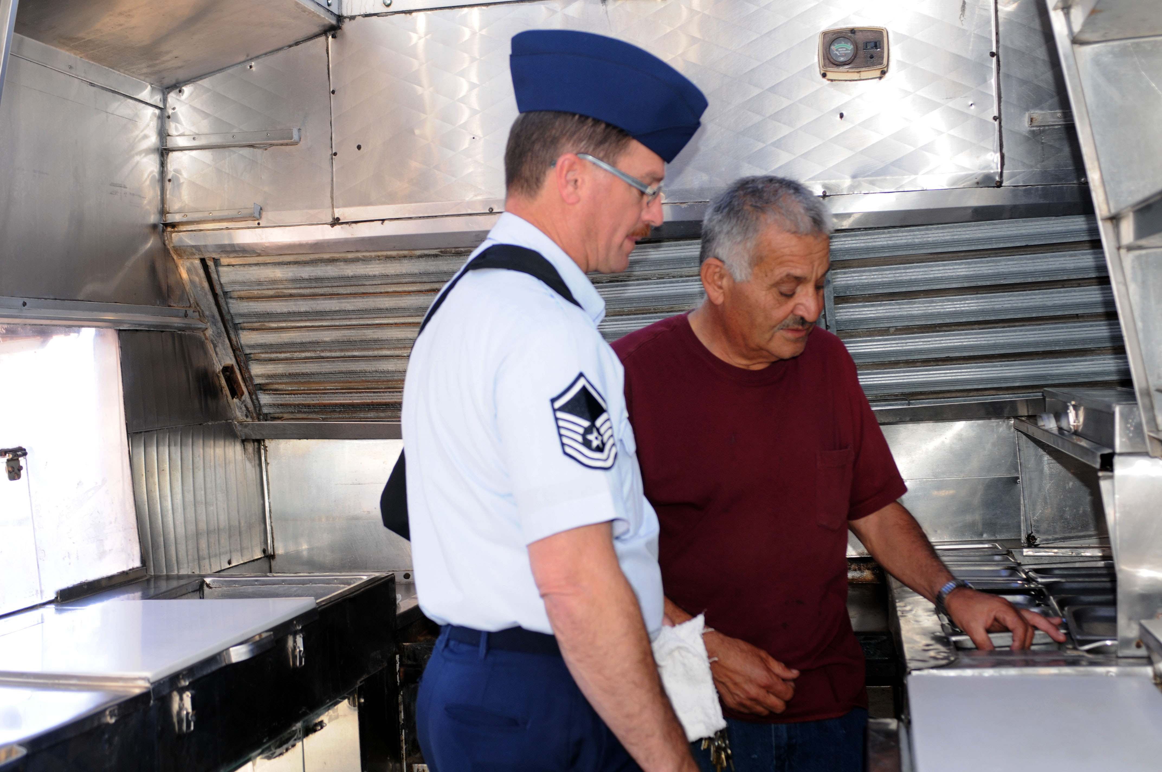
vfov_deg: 31.8
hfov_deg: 46.4
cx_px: 581
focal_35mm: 42
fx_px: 1354
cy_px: 386
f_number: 3.5
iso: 200
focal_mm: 28
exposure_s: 1/60
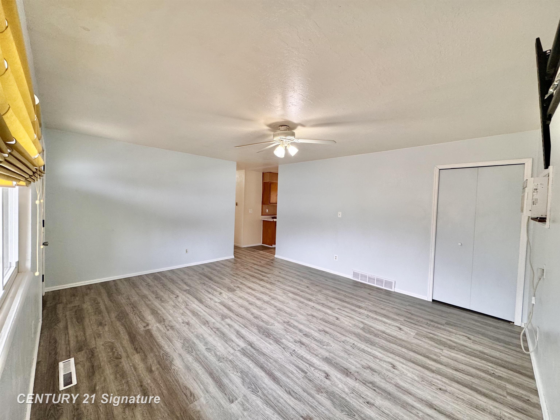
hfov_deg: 102.1
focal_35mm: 14
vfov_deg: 85.7
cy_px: 210
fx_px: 226
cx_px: 280
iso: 160
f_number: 2.2
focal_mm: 2.22
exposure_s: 1/60
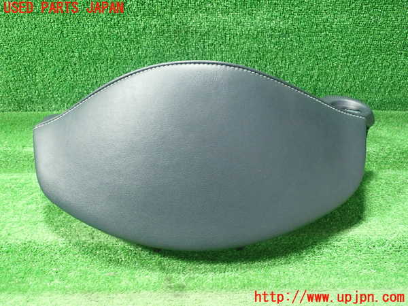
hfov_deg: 60.0
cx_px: 204
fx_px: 354
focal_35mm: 30
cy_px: 153
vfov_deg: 46.8
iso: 800
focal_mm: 5.5
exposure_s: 1/60
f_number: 2.3
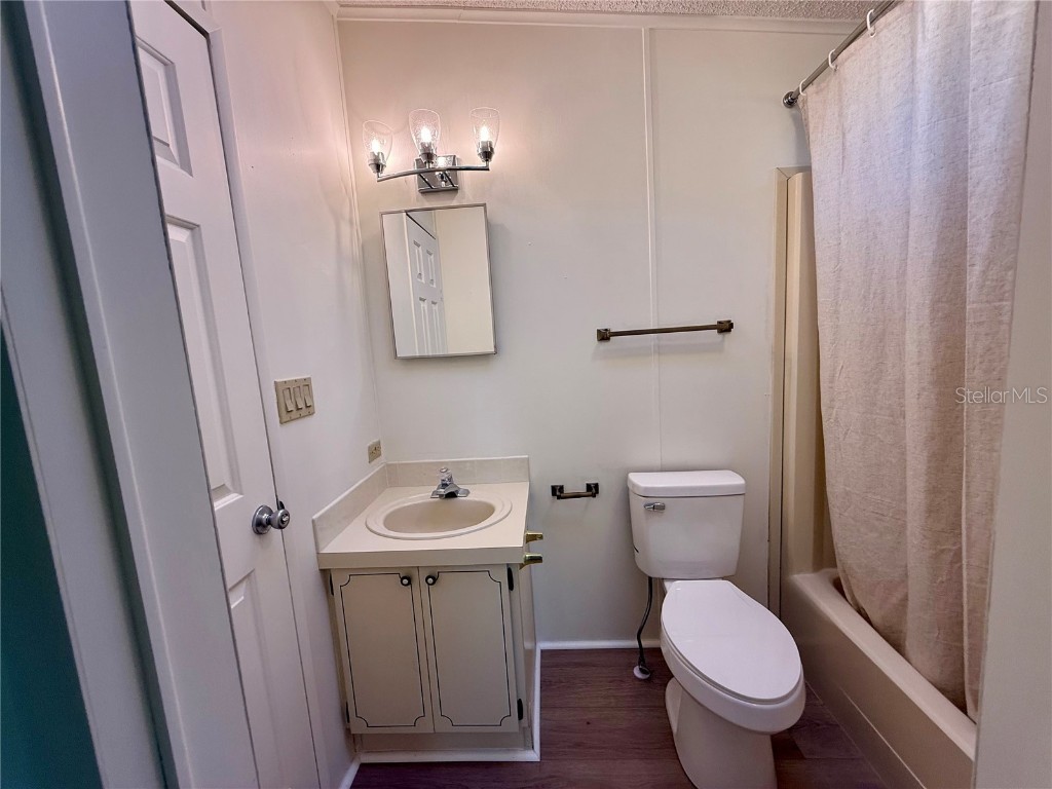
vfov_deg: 85.7
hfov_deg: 102.1
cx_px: 526
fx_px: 425
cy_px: 394
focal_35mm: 14
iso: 125
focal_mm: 2.22
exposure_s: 1/120
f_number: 2.2
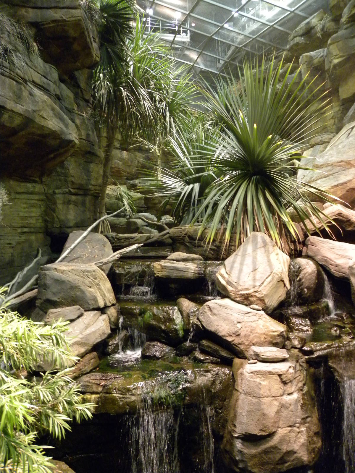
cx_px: 178
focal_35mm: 26
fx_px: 356
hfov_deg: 53.1
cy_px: 236
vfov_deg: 67.3
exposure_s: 1/31.8
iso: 400
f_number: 2.8
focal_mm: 4.6
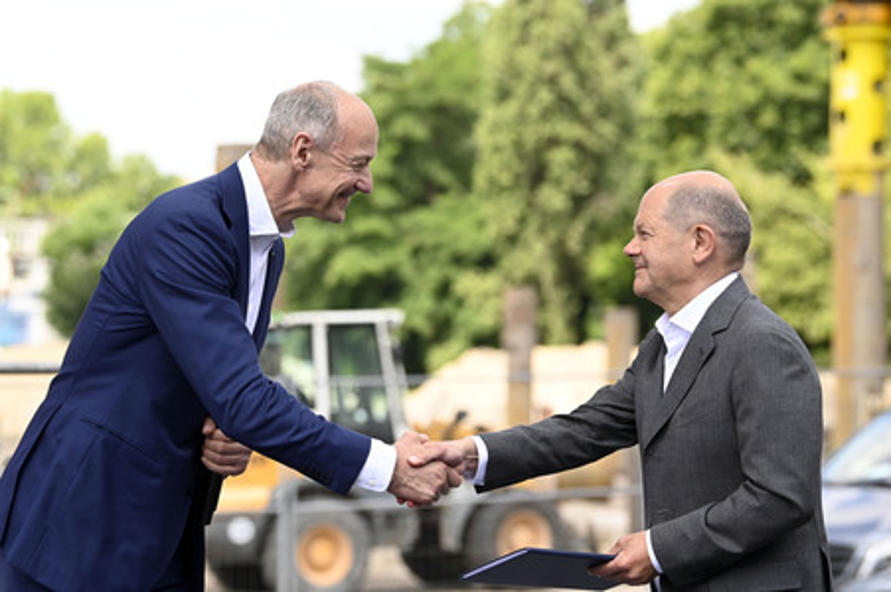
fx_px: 2968
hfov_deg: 17.1
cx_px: 446
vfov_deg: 11.4
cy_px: 296
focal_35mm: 120
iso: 400
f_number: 4.5
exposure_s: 1/1000
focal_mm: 120
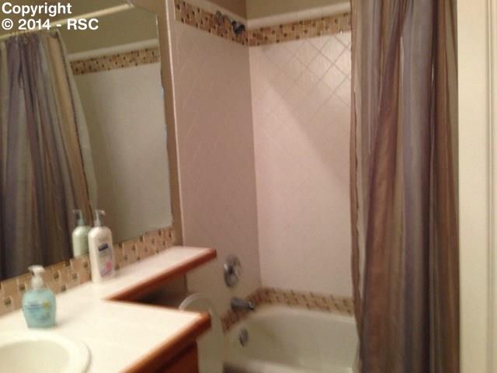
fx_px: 474
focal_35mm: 33
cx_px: 248
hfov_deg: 55.4
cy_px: 186
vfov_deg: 42.9
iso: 100
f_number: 2.4
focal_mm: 4.13
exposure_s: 1/20
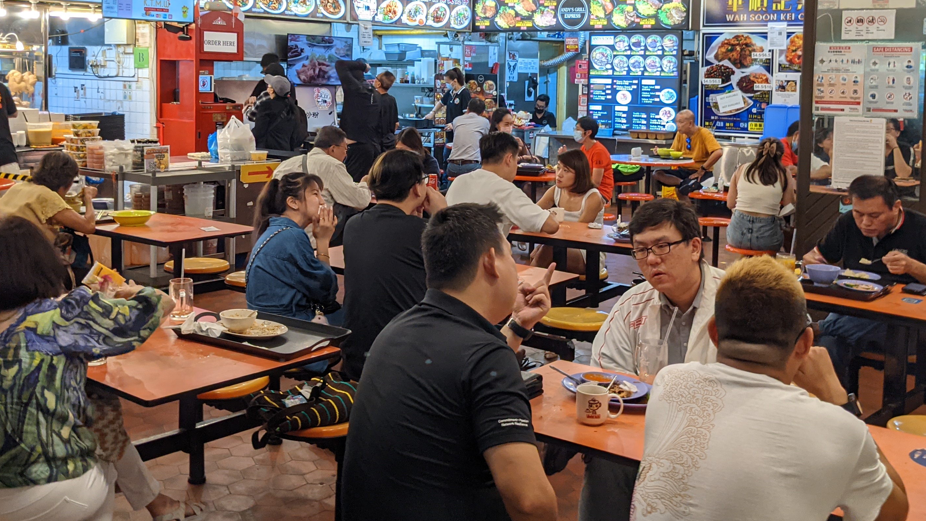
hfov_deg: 48.4
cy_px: 159
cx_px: 465
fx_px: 1031
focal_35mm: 42
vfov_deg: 28.1
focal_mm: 4.38
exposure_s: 1/192
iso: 208
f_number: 1.73
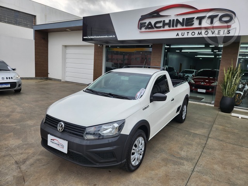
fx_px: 165
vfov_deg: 58.9
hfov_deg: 73.9
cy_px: 93
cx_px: 124
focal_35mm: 23
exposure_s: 1/180
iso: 20
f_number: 1.8
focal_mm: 5.4
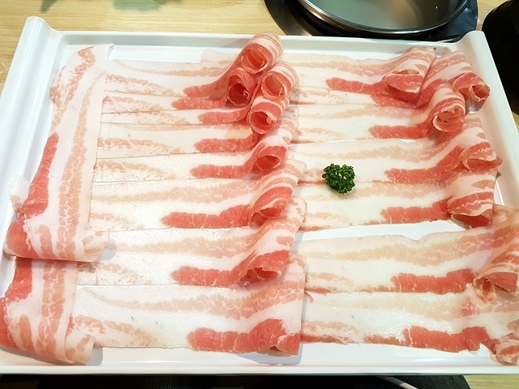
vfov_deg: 53.1
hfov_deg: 67.3
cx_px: 260
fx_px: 390
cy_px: 194
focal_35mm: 26
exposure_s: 1/24
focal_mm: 4.2
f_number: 1.7
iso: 125
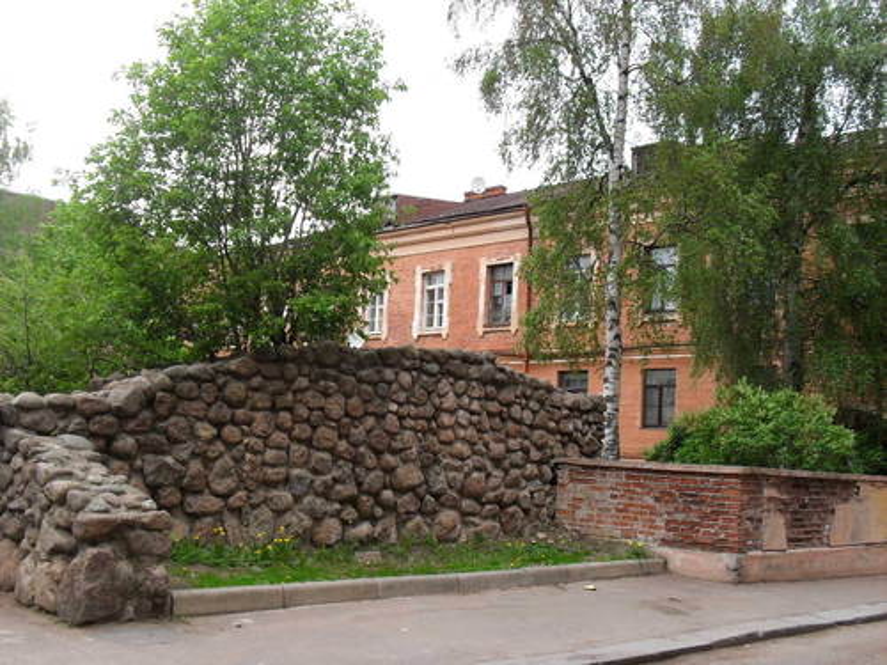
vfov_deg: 37.7
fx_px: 974
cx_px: 444
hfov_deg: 49.0
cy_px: 332
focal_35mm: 38
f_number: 2.8
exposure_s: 1/350
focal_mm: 6.3
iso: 80
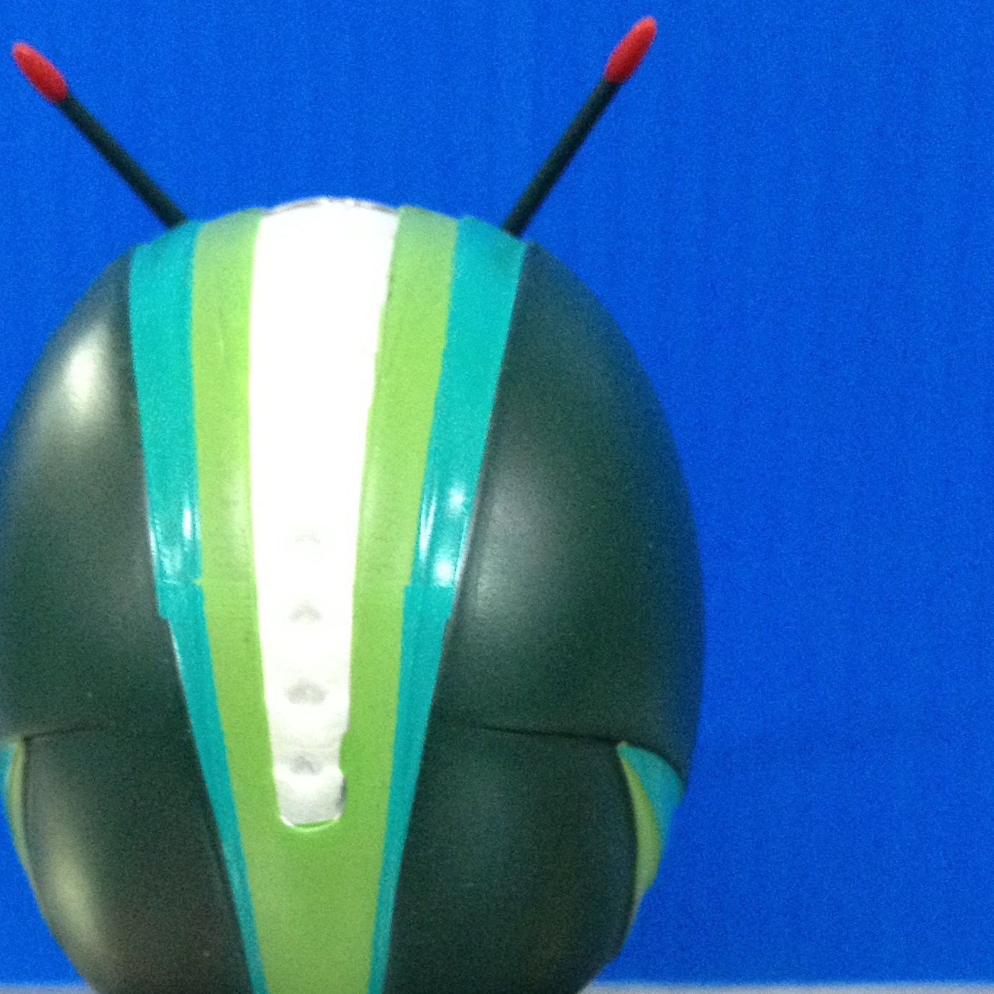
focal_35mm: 74
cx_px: 376
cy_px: 775
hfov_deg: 23.3
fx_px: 2404
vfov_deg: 23.1
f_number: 2.4
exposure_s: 1/20
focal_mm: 4.28
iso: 400
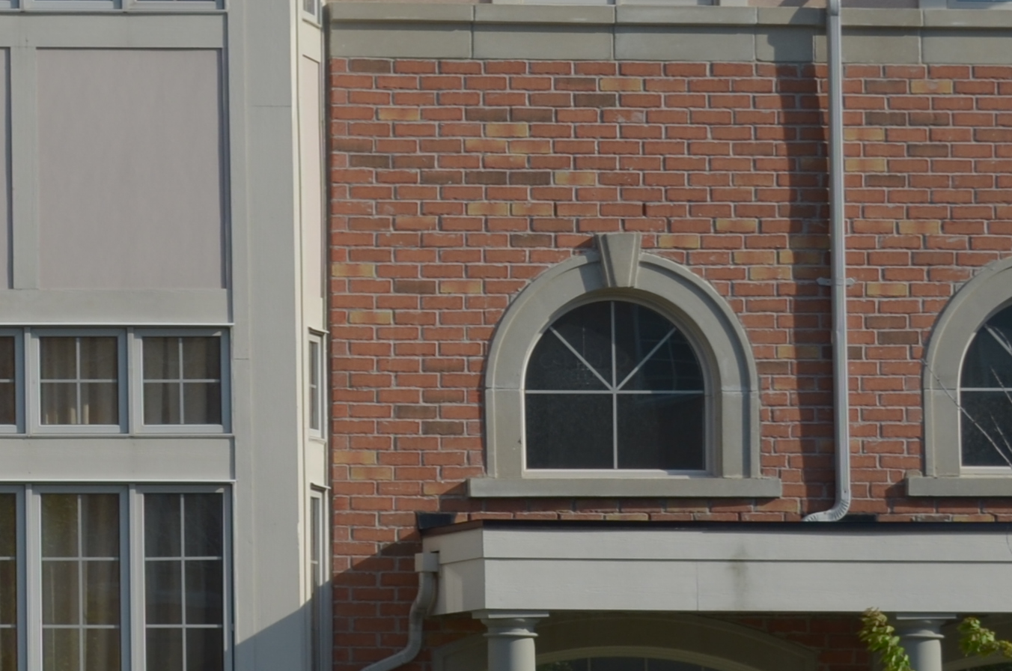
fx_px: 4601
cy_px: 333
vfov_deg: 8.3
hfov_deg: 11.9
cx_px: -617
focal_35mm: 164
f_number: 8
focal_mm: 30
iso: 100
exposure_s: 1/320
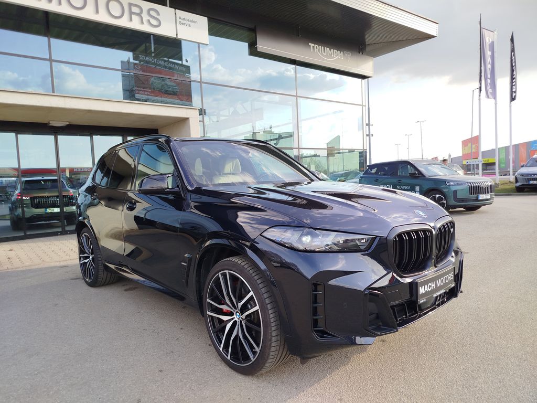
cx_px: 268
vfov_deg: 56.8
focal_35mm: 24
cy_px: 202
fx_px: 372
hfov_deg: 71.6
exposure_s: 1/254
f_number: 1.7
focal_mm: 5.31
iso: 50
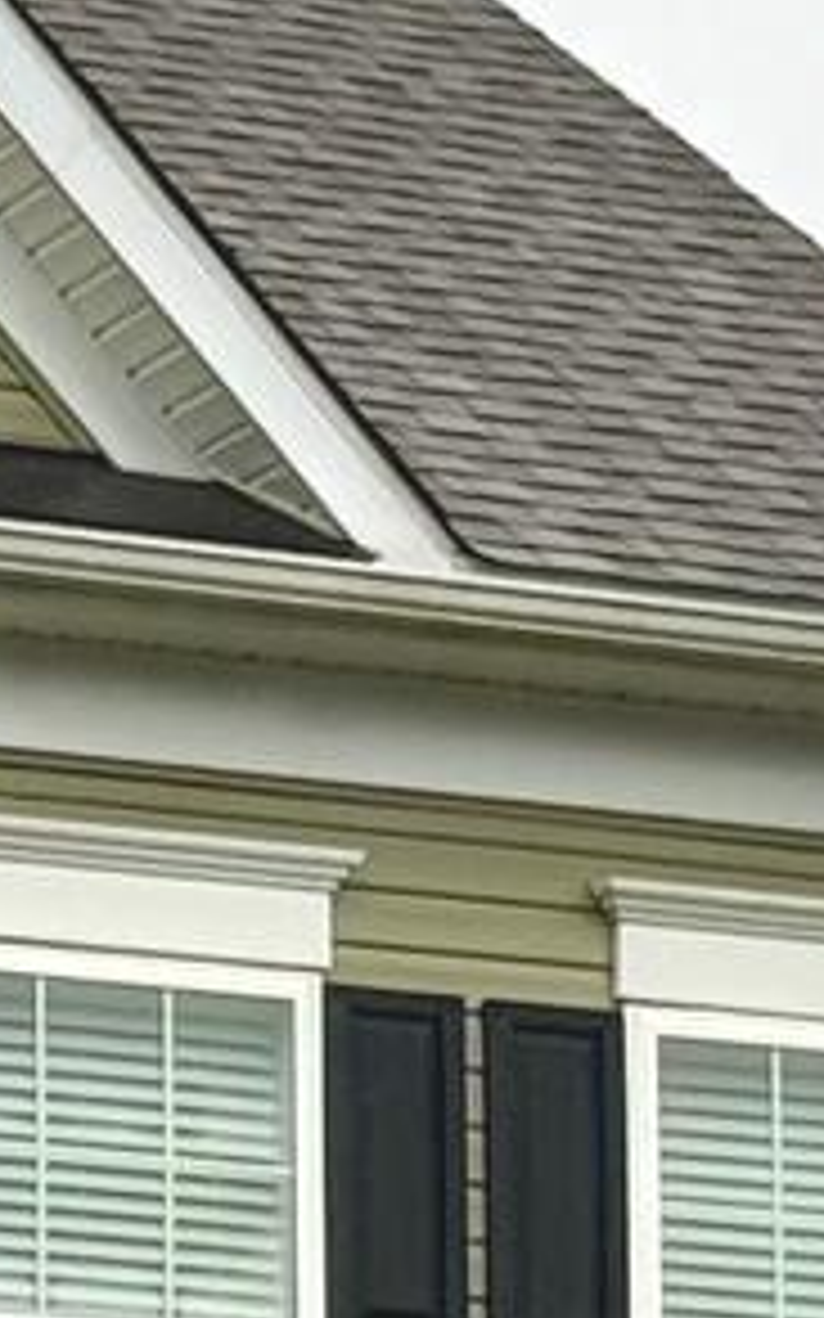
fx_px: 12798
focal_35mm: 356
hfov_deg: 3.7
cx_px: -203
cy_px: 1682
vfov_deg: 5.9
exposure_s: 1/121
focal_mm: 6.76
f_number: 1.78
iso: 64
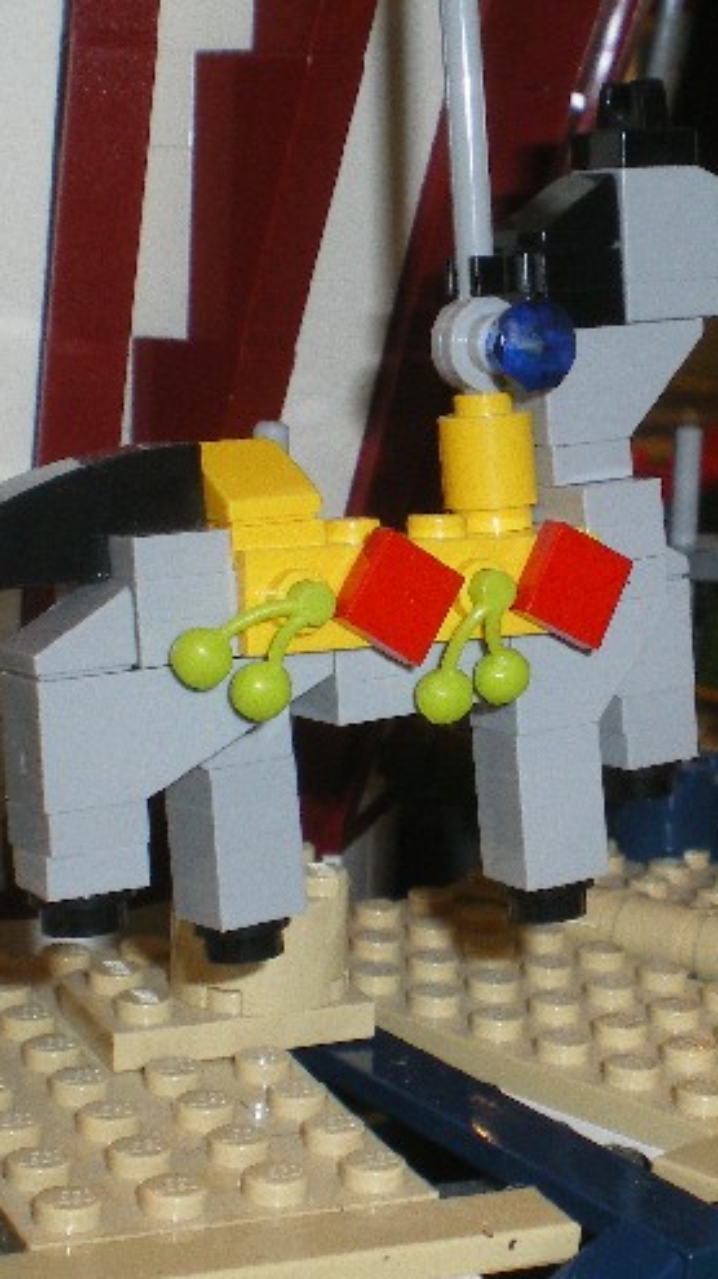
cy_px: 566
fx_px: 2508
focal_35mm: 74
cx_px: 568
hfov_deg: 16.2
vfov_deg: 28.6
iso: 250
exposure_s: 1/50
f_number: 4.9
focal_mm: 7.4
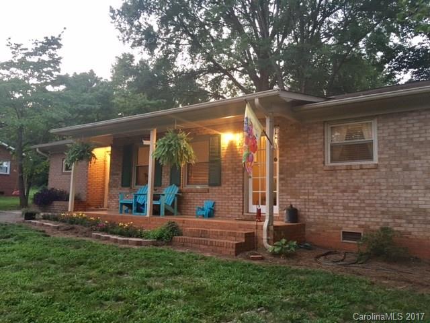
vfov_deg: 48.2
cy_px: 162
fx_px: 360
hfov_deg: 61.7
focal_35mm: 29
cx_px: 215
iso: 125
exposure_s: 1/30
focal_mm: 4.15
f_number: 2.2
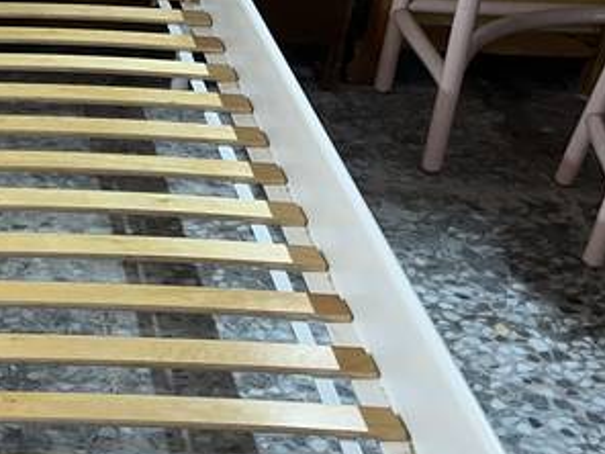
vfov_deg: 16.4
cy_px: 192
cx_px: -237
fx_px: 1573
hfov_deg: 19.6
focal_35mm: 90
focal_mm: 5.1
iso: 50
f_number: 1.6
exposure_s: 1/20
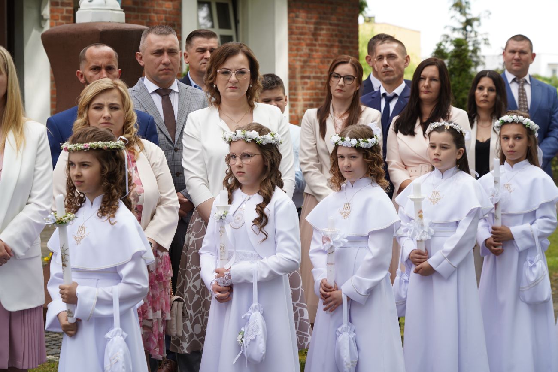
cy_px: 186
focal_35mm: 86
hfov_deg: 23.6
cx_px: 279
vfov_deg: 15.9
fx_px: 1333
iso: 100
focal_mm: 86
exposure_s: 1/125
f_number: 6.3
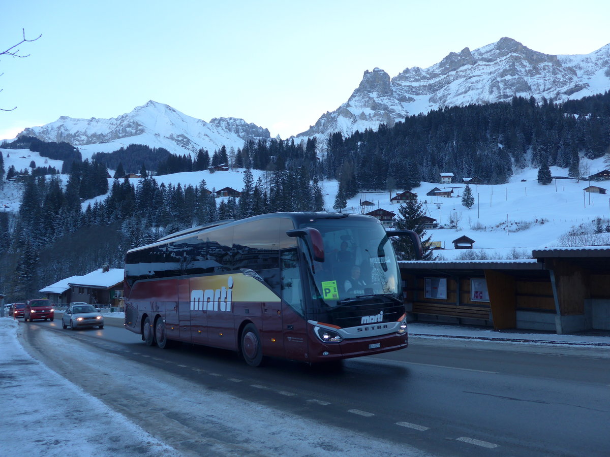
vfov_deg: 48.2
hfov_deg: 61.7
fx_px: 511
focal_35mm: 29
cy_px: 228
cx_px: 305
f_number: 2.8
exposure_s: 1/250
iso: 100
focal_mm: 6
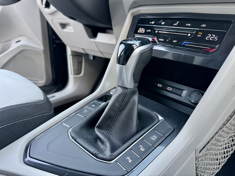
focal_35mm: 24
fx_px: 163
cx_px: 118
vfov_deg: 56.8
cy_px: 88
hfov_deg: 71.6
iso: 400
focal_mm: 6.76
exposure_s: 1/60
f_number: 1.78
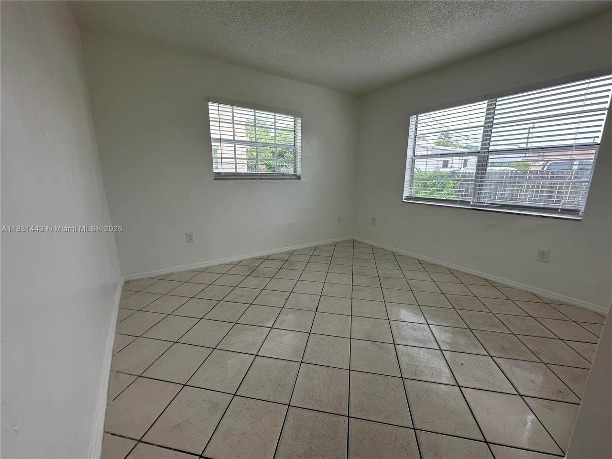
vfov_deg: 85.7
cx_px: 306
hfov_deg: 102.1
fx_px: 248
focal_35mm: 14
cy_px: 230
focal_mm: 2.22
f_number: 2.2
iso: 40
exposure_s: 1/238
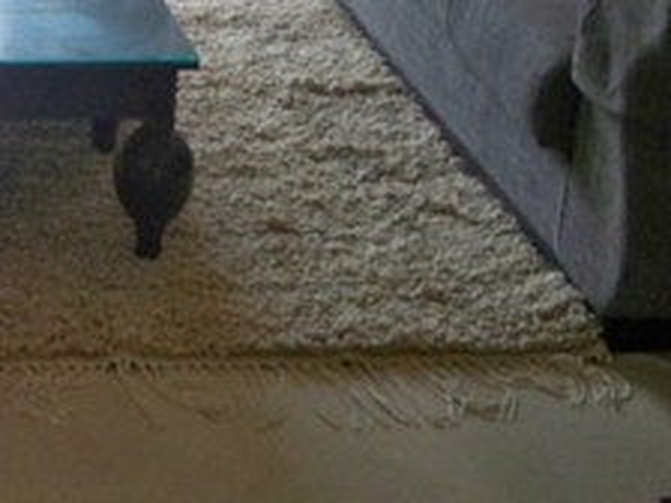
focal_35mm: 100
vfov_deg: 14.1
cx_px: -240
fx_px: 1938
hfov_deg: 18.1
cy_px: -192
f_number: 3.1
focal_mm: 6.3
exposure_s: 1/60
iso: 200
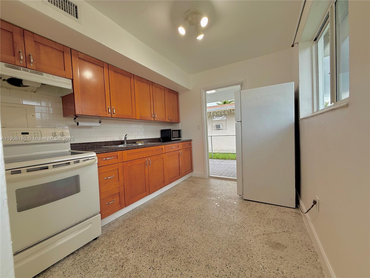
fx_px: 150
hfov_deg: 102.1
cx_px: 185
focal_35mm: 14
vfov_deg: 85.7
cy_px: 139
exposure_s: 1/120
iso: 64
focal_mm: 2.22
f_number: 2.2
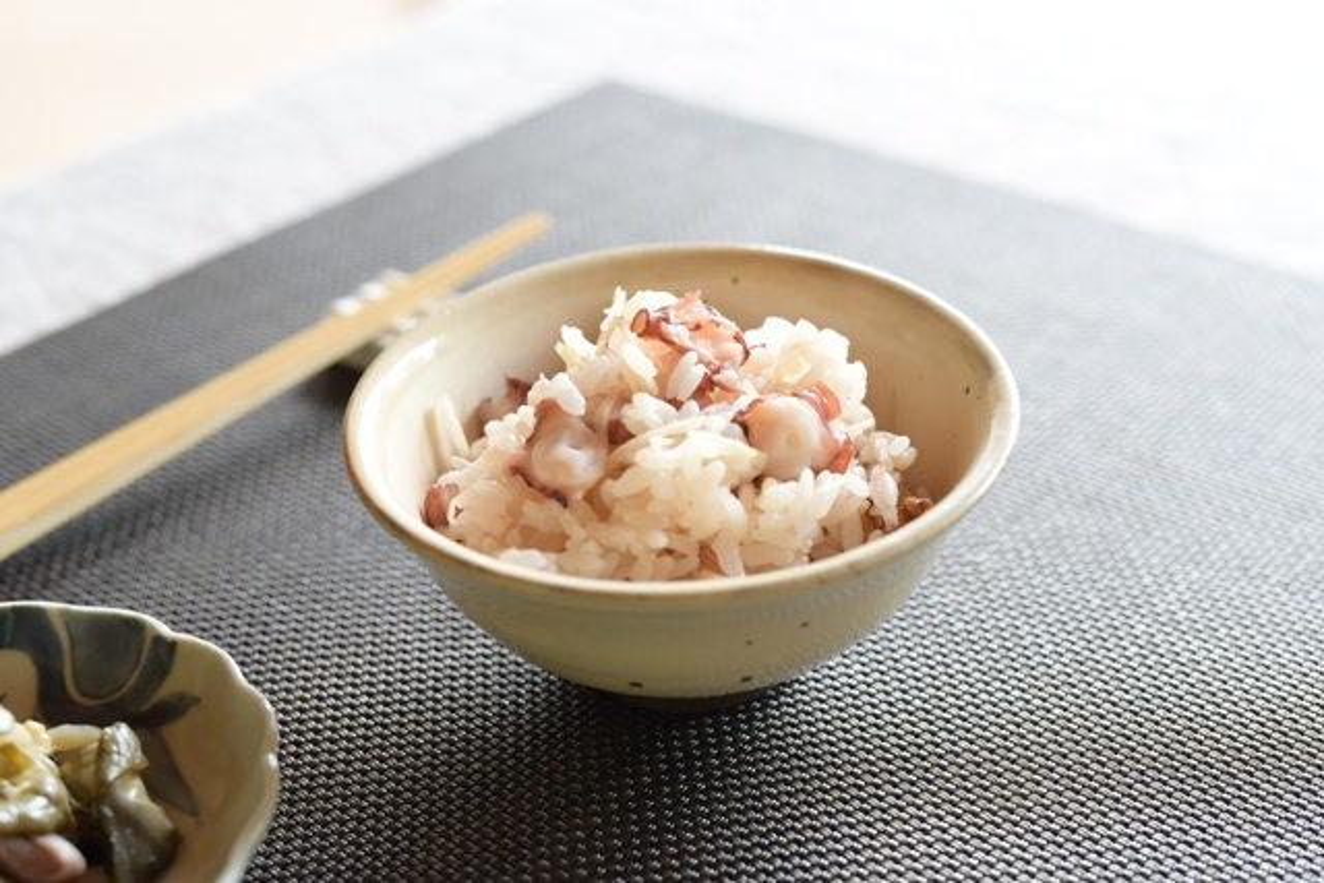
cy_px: 442
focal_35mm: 50
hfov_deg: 39.6
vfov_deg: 27.0
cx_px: 662
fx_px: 1839
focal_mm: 50
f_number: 5
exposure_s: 1/100
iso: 1600
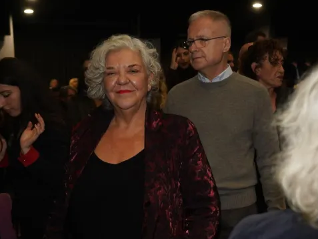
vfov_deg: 31.5
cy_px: 125
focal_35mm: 46
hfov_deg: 41.2
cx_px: 179
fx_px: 423
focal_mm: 30
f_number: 4
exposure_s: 1/250
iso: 2500
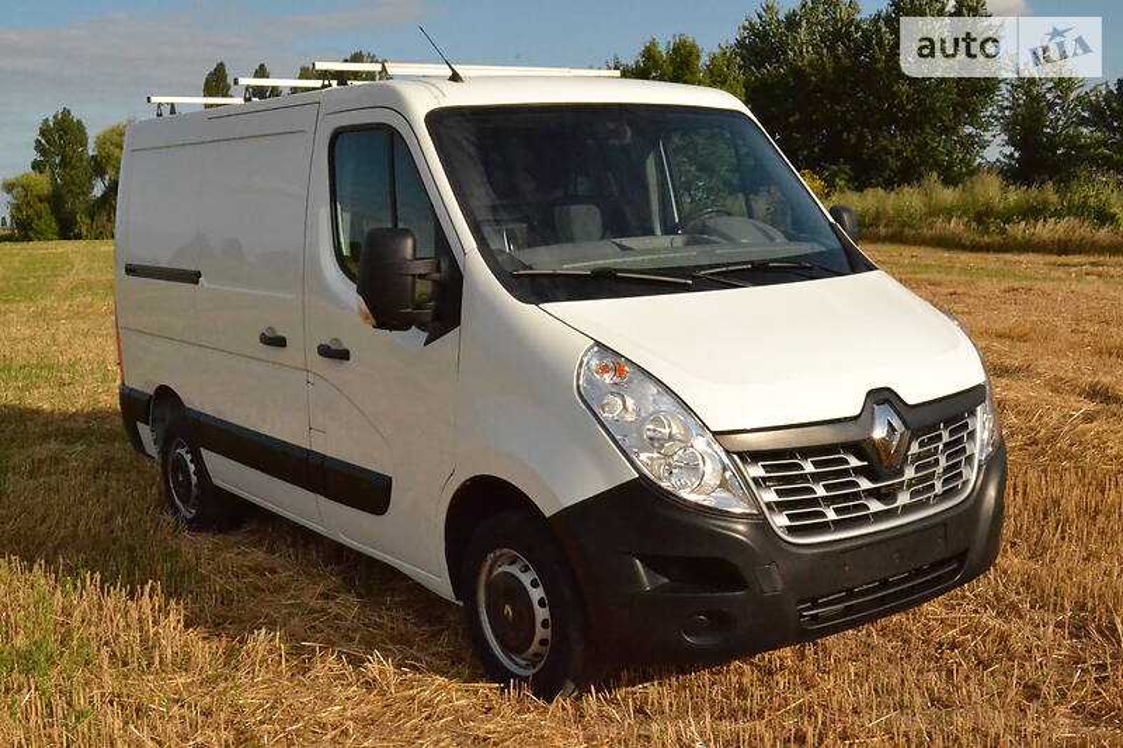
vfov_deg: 34.2
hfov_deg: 49.6
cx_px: 562
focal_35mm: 39
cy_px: 374
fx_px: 1216
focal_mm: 26
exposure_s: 1/1600
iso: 6400
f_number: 20
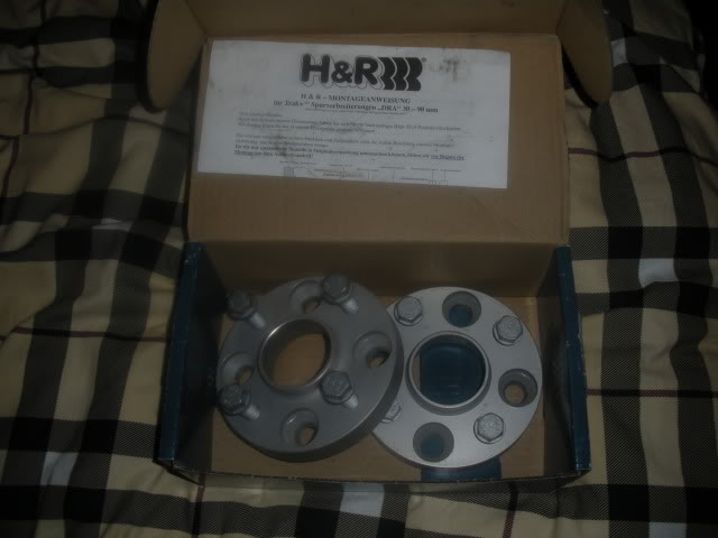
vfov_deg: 39.7
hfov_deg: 51.4
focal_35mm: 36
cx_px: 359
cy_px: 269
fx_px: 747
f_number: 3.5
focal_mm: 6.3
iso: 64
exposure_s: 1/60
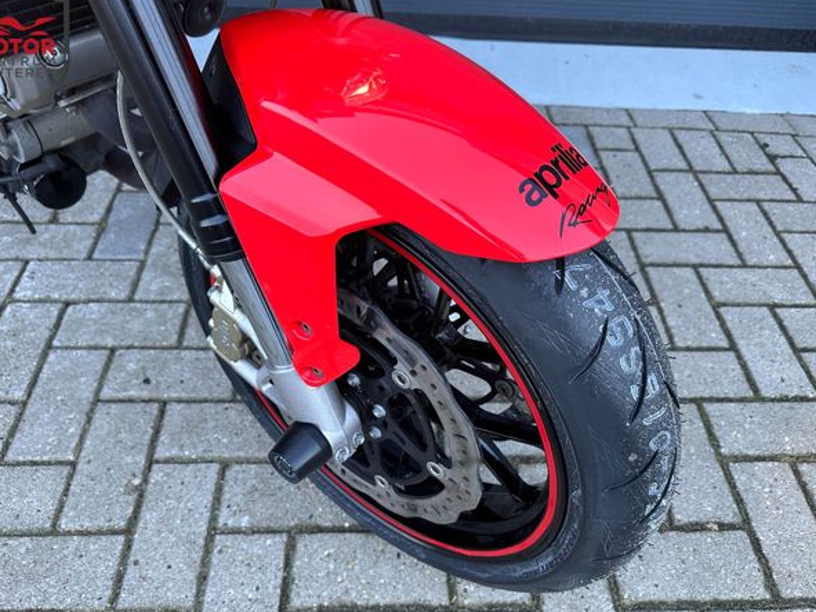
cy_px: 318
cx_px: 400
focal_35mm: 26
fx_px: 613
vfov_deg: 53.0
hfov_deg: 67.3
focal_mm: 6.86
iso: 160
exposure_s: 1/121
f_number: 1.78
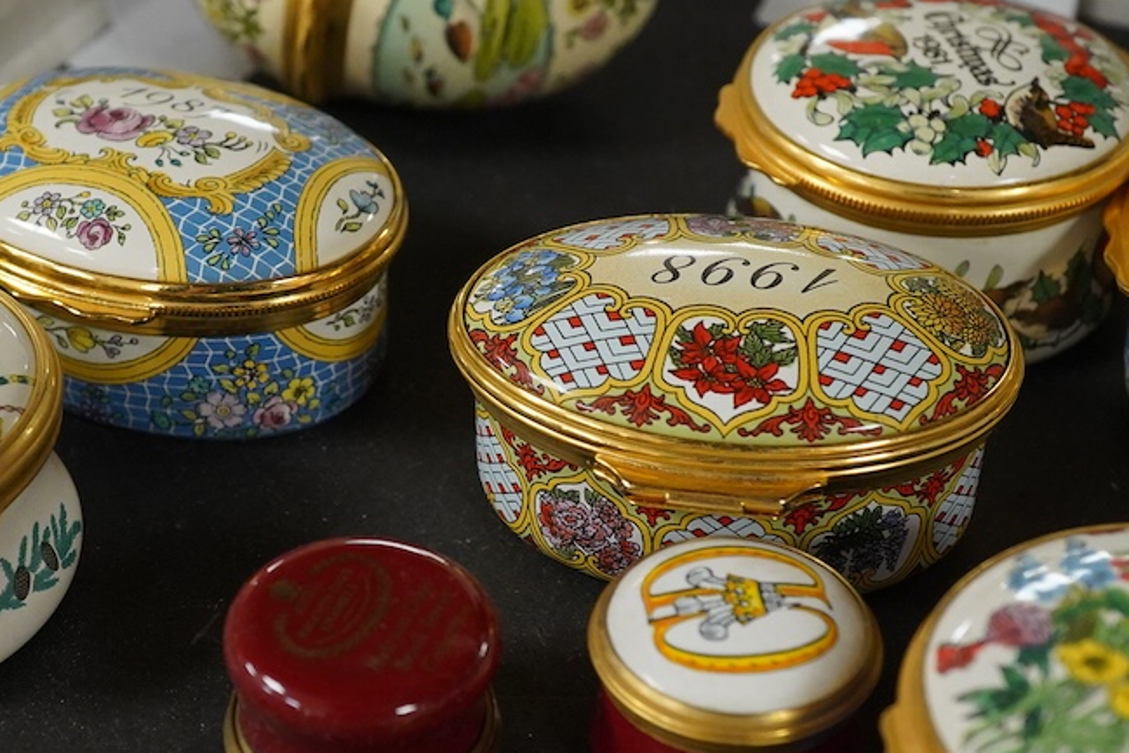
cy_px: 442
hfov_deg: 25.8
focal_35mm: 78
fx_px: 2447
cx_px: 377
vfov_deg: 17.5
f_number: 6.3
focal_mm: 30
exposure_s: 1/100
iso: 2500
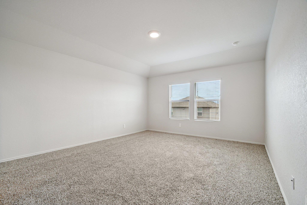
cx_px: 154
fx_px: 128
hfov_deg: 100.4
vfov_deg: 77.3
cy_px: 102
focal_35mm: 15
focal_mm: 10
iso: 400
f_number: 8
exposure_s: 1/25
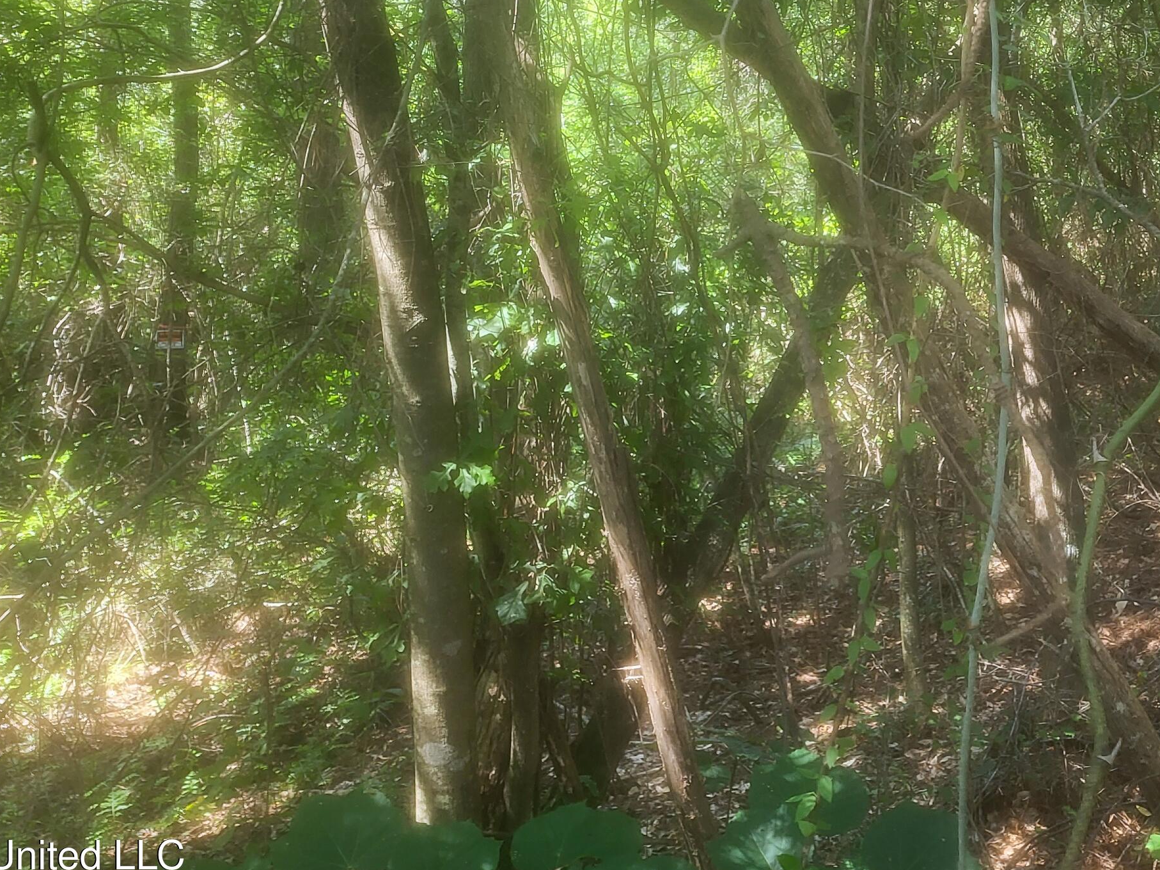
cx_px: 849
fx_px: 1441
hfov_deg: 42.7
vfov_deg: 32.8
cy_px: 202
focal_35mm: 43
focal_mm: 5.4
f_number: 1.8
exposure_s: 1/120
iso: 80
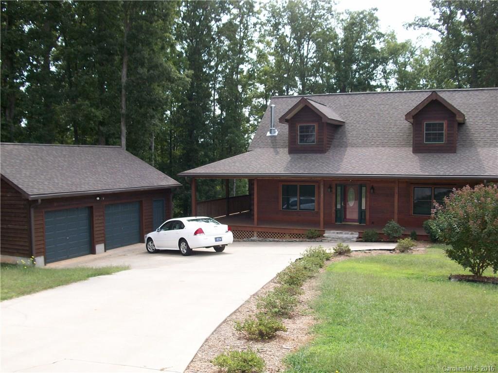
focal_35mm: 34
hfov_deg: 54.0
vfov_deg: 41.8
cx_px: 249
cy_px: 186
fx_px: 489
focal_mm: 5.7
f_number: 2.8
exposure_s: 1/376
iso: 64
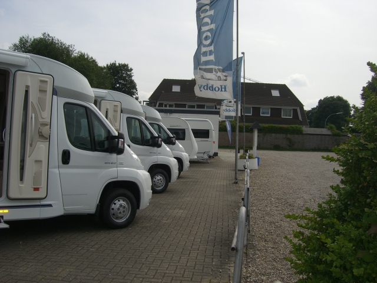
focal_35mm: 38
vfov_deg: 37.7
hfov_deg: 49.0
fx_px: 414
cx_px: 188
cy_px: 142
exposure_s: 1/1000
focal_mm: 6.2
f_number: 4.3
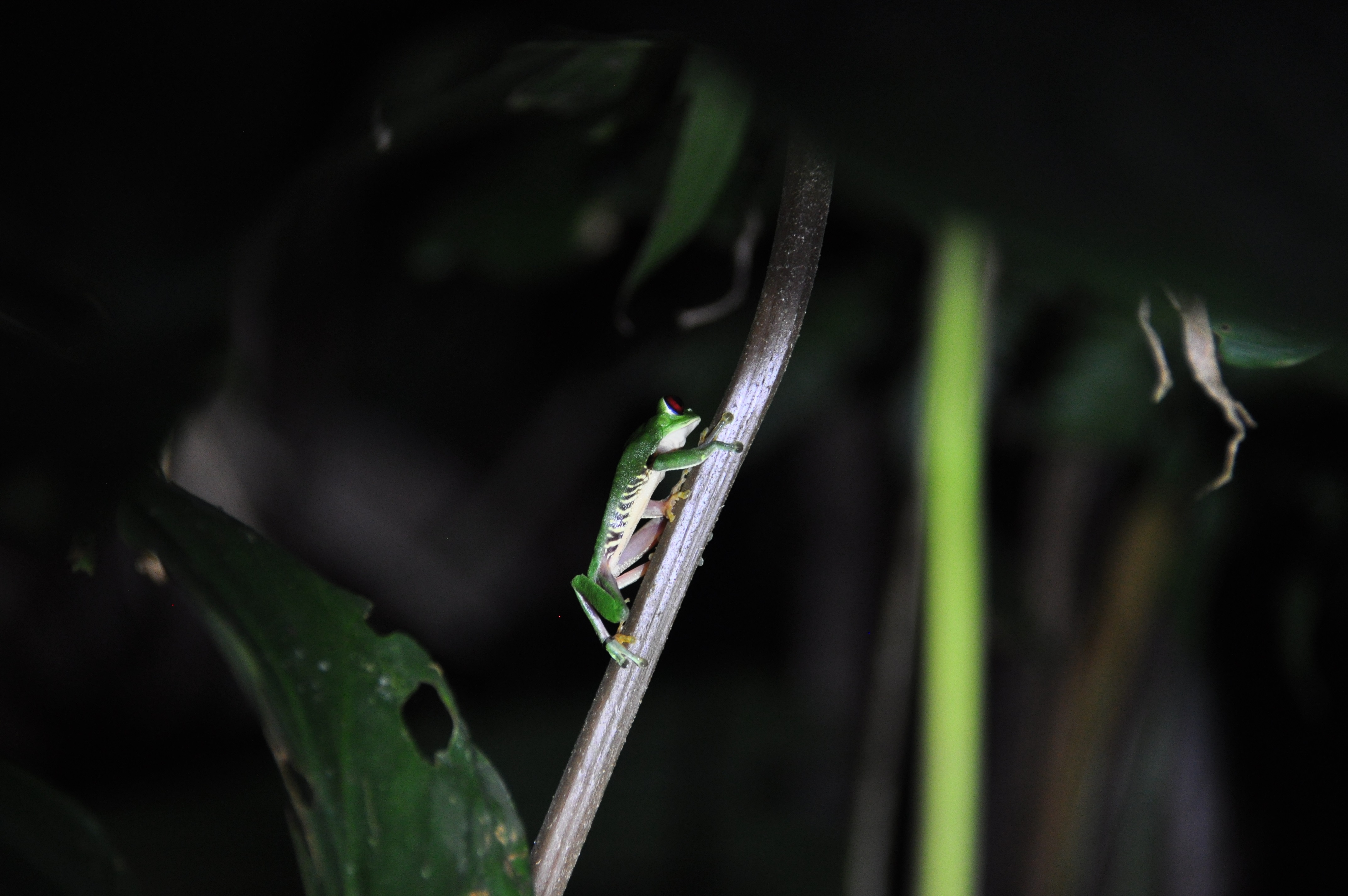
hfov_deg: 4.6
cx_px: 674
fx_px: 16829
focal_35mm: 450
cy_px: 448
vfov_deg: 3.0
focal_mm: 300
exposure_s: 1/60
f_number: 5.6
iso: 800
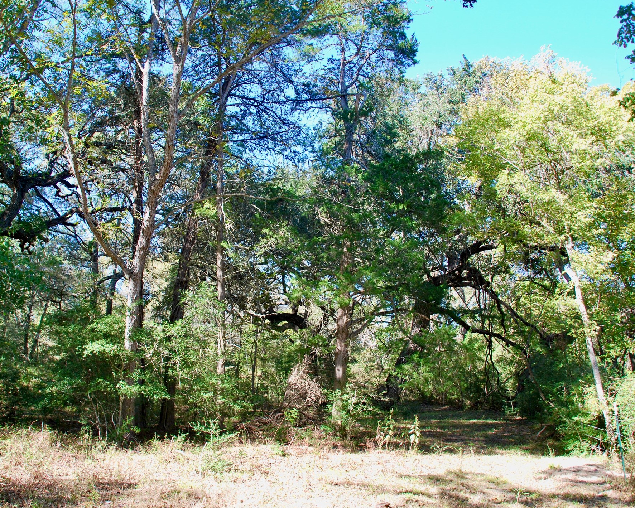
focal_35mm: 31
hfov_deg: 57.1
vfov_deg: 47.1
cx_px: 297
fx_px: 583
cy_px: 253
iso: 200
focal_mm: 18
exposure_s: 1/125
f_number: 5.6
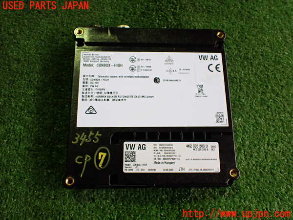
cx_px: 146
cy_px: 110
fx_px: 254
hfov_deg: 60.0
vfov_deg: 46.8
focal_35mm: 30
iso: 320
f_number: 2.3
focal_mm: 5.4
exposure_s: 1/125
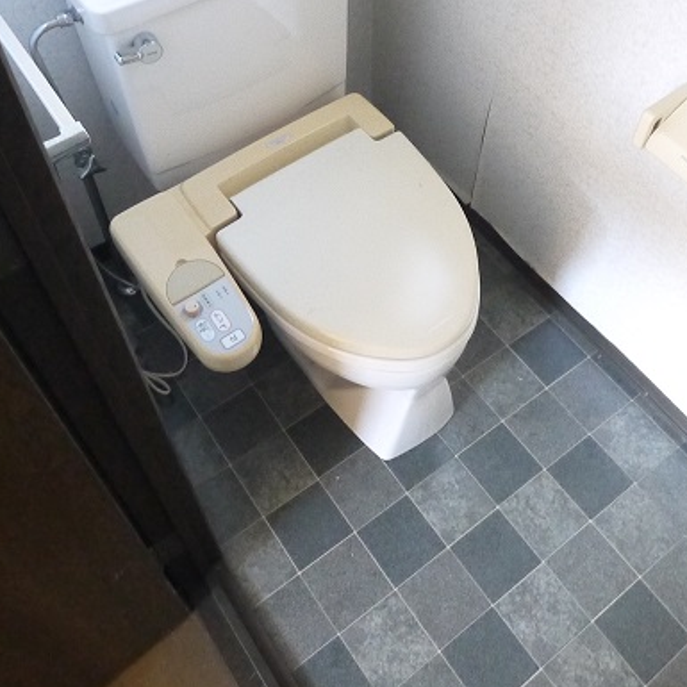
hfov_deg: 46.0
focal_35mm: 36
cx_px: 371
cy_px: 203
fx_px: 808
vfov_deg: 45.0
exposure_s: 1/30
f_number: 4
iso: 1600
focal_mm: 7
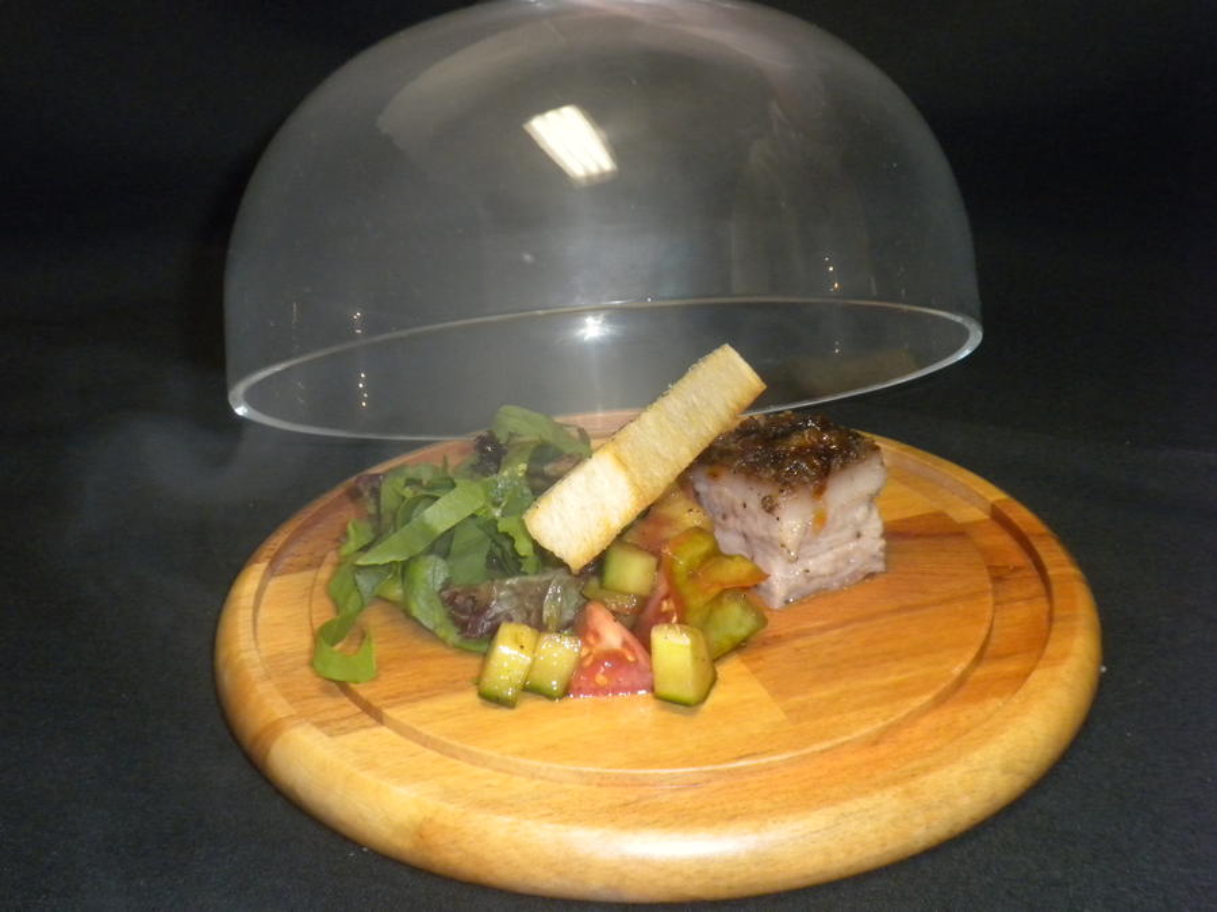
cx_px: 608
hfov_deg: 36.8
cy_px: 456
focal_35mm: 52
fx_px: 1828
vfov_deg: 28.0
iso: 400
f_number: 4.3
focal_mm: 9.1
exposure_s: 1/30
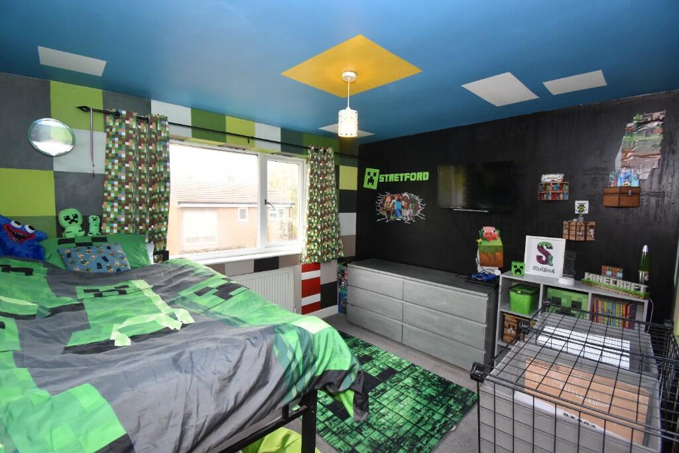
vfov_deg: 77.3
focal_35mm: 15
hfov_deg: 100.4
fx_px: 283
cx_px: 340
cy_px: 226
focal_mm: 10
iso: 900
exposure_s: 1/125
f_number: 4.5
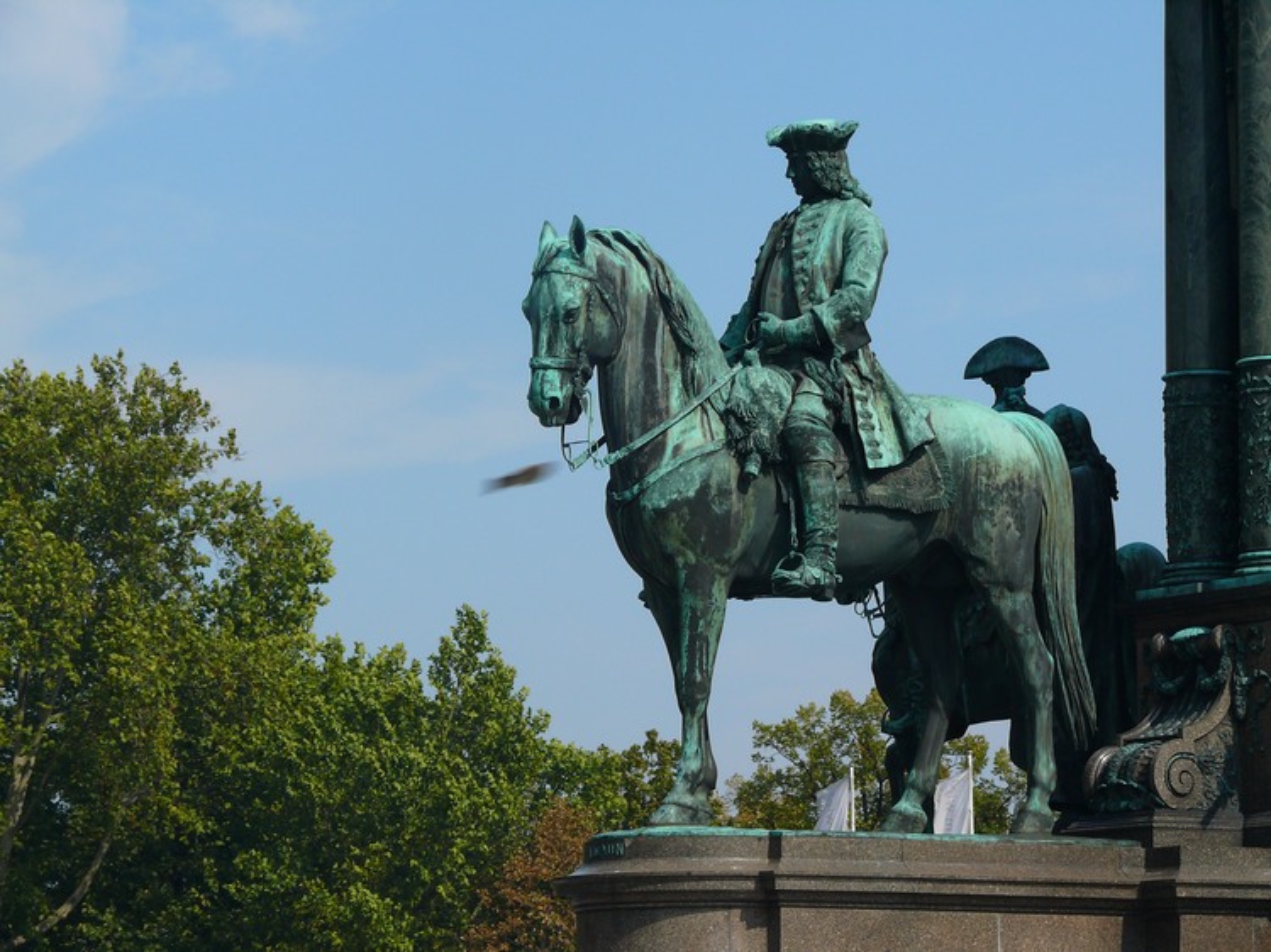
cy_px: 476
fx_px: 5836
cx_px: 636
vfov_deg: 9.3
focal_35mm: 159
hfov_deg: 12.4
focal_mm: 33.6
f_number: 5.6
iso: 100
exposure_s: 1/200
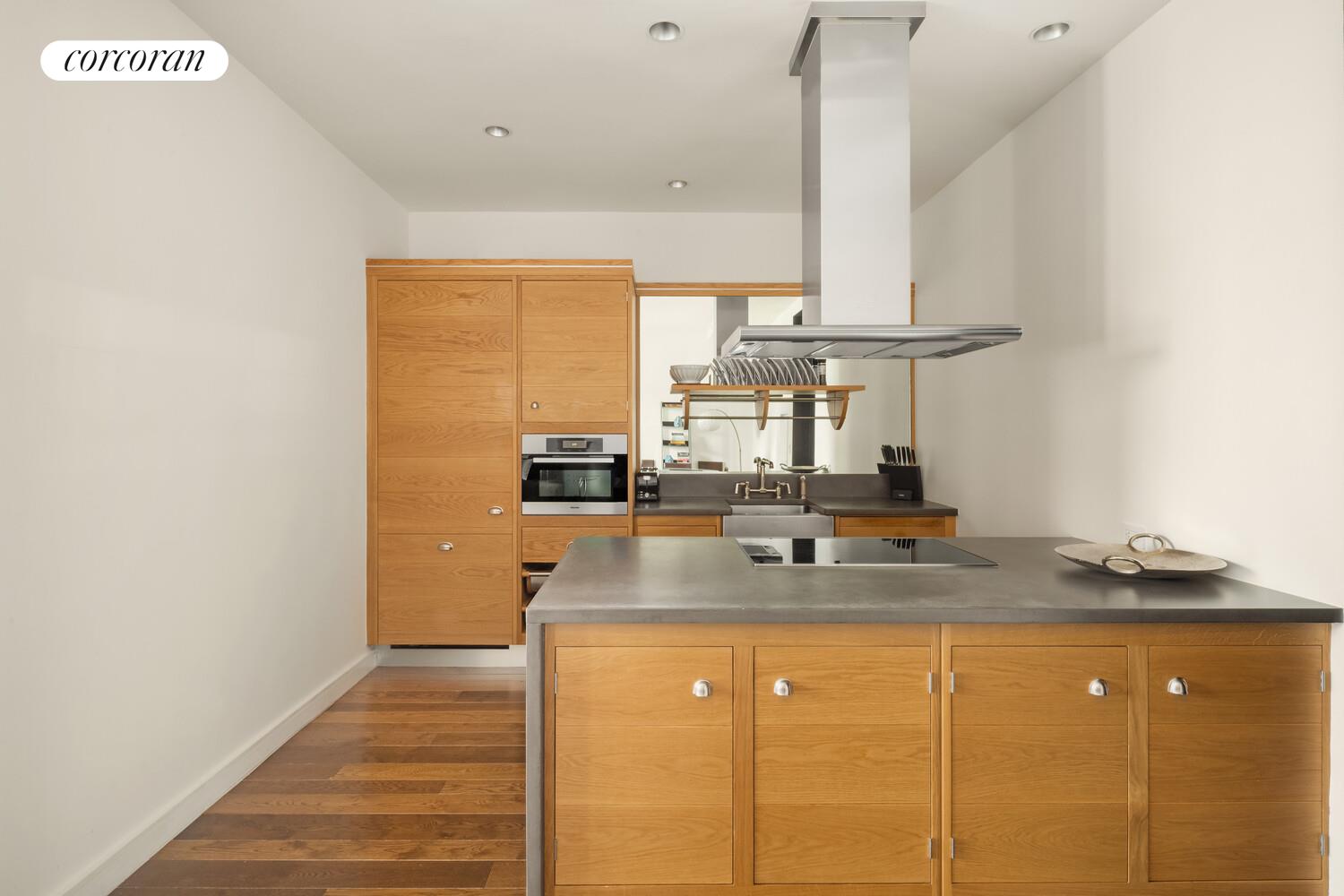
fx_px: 635
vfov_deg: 70.4
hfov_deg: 93.3
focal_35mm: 17
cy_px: 448
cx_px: 672
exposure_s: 1/1.43
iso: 800
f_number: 22
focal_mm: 17
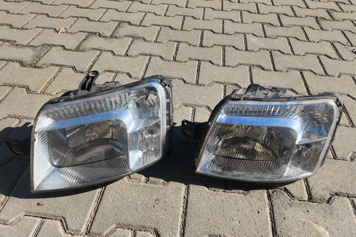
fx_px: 257
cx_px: 185
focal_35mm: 26
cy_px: 120
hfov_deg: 69.4
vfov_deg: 49.6
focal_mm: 5
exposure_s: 1/2027
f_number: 1.8
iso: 50
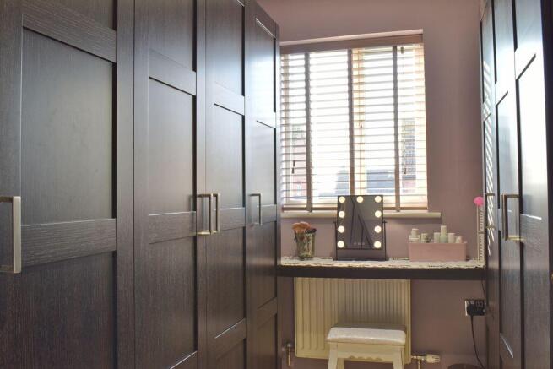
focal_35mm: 36
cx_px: 276
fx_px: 553
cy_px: 184
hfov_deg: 53.1
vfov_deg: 36.9
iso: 100
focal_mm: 24
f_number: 13
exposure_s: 1/3
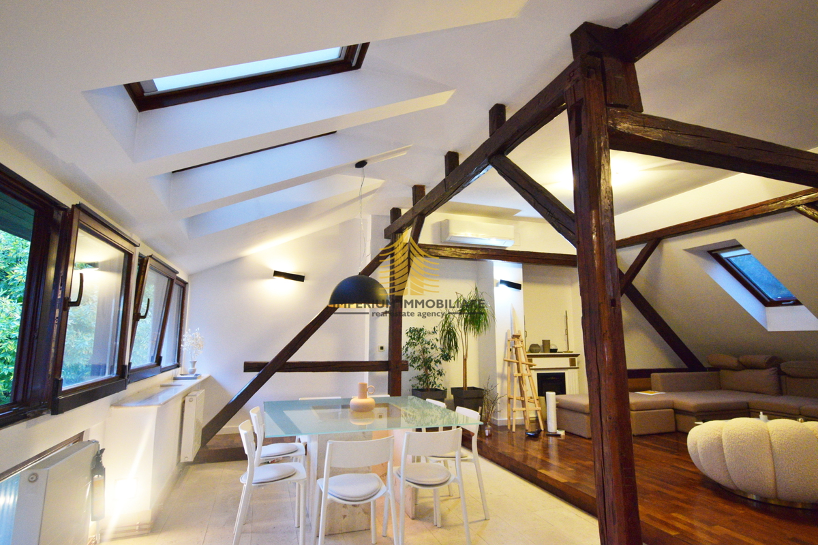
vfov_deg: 67.4
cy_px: 272
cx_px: 409
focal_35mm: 18
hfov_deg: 90.0
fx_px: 409
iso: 2000
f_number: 4.8
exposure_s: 1/30
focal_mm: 12
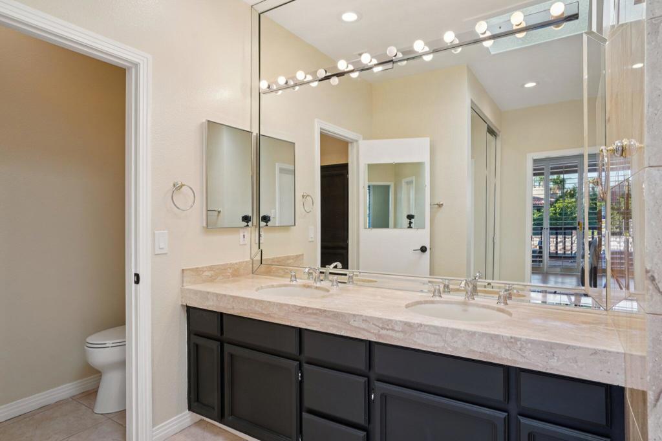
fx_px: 368
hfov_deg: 84.0
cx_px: 331
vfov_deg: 61.9
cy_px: 220
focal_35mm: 20
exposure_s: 1/30
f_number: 8
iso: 320
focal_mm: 20
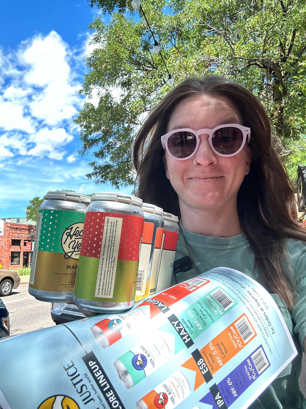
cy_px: 204
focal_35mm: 23
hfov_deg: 58.9
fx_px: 271
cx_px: 153
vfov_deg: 73.9
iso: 25
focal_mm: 2.69
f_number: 1.9
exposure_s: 1/172
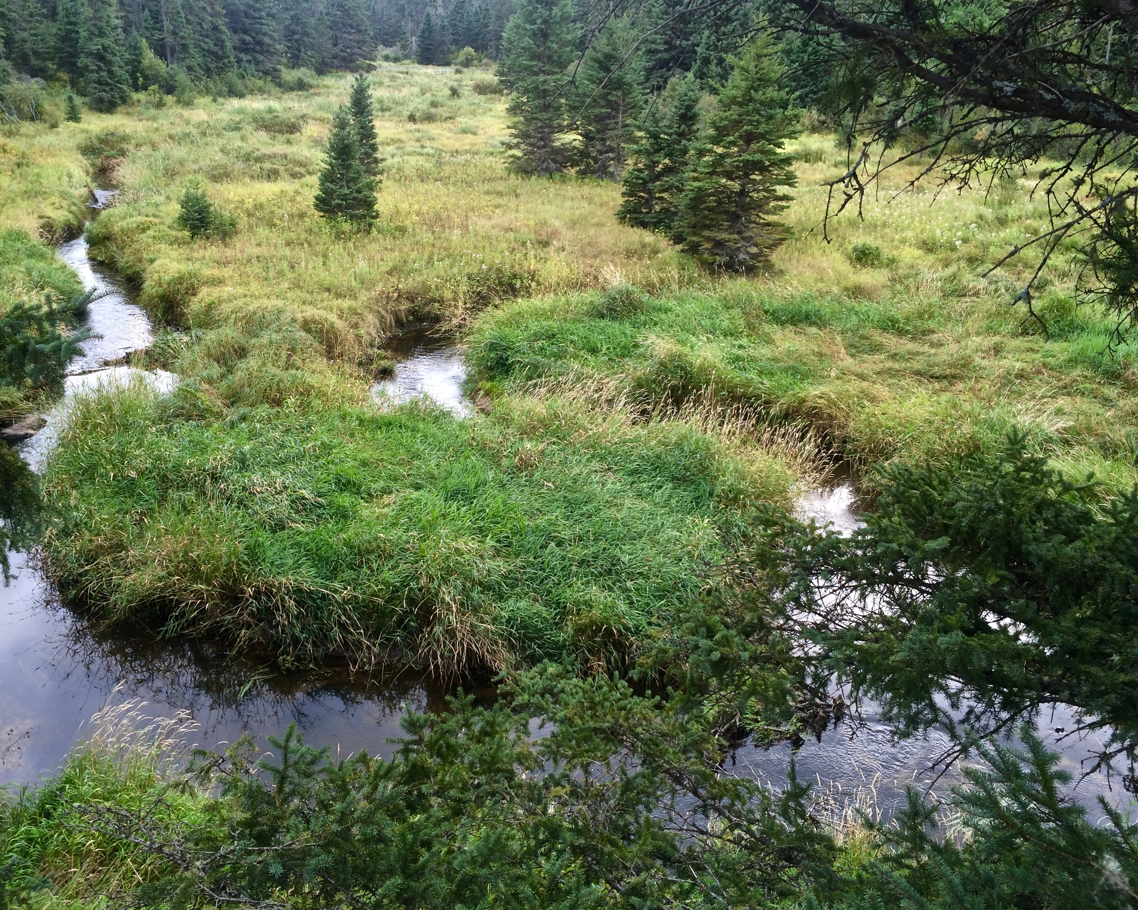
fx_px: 1044
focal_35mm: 31
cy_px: 457
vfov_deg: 47.1
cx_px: 542
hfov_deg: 57.2
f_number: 2.2
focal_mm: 4.15
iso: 32
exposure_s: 1/224
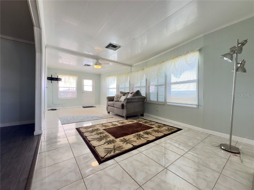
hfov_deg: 102.1
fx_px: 103
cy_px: 95
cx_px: 127
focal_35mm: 14
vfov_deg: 85.7
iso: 400
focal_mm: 2.22
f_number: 2.2
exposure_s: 1/60
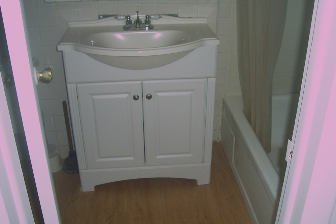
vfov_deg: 35.9
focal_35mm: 37
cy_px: 112
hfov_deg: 51.9
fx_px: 345
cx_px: 176
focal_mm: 5.6
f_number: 2.7
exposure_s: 1/60
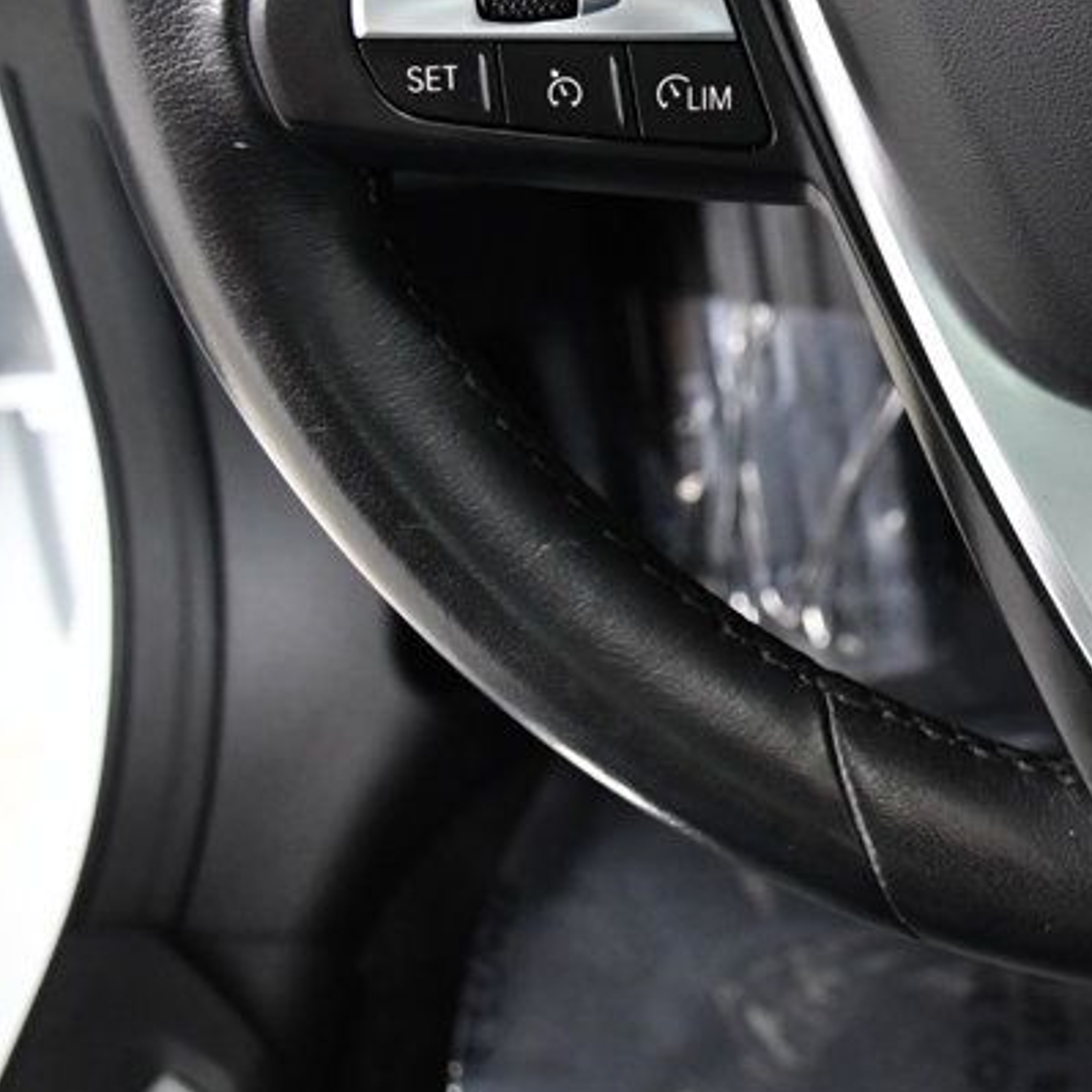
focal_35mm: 72
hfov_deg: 21.9
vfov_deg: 23.6
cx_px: 1357
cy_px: 203
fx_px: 2570
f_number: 5
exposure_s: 1/100
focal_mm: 22
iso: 2500
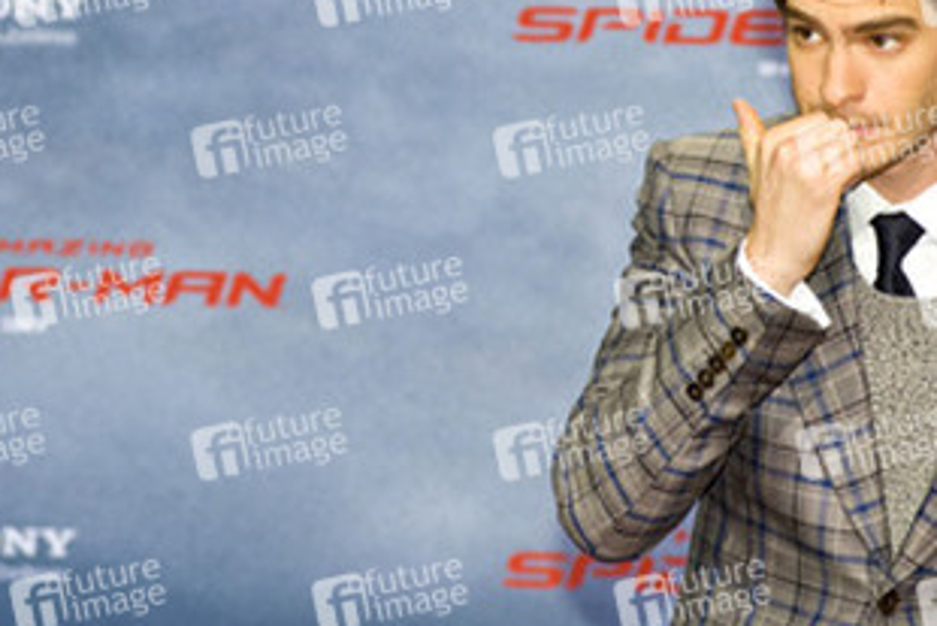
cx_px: 611
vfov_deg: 7.9
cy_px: 218
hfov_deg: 11.8
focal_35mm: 174
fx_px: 4531
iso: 800
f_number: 5
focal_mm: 120
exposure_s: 1/250
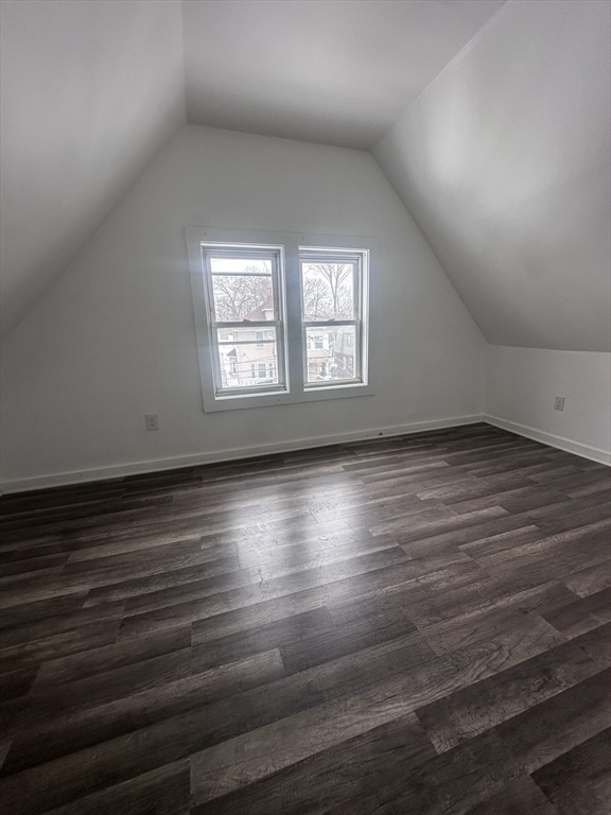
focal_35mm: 14
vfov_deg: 102.1
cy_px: 408
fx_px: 329
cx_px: 306
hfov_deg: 85.7
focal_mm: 2.22
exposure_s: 1/99
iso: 50
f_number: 2.2
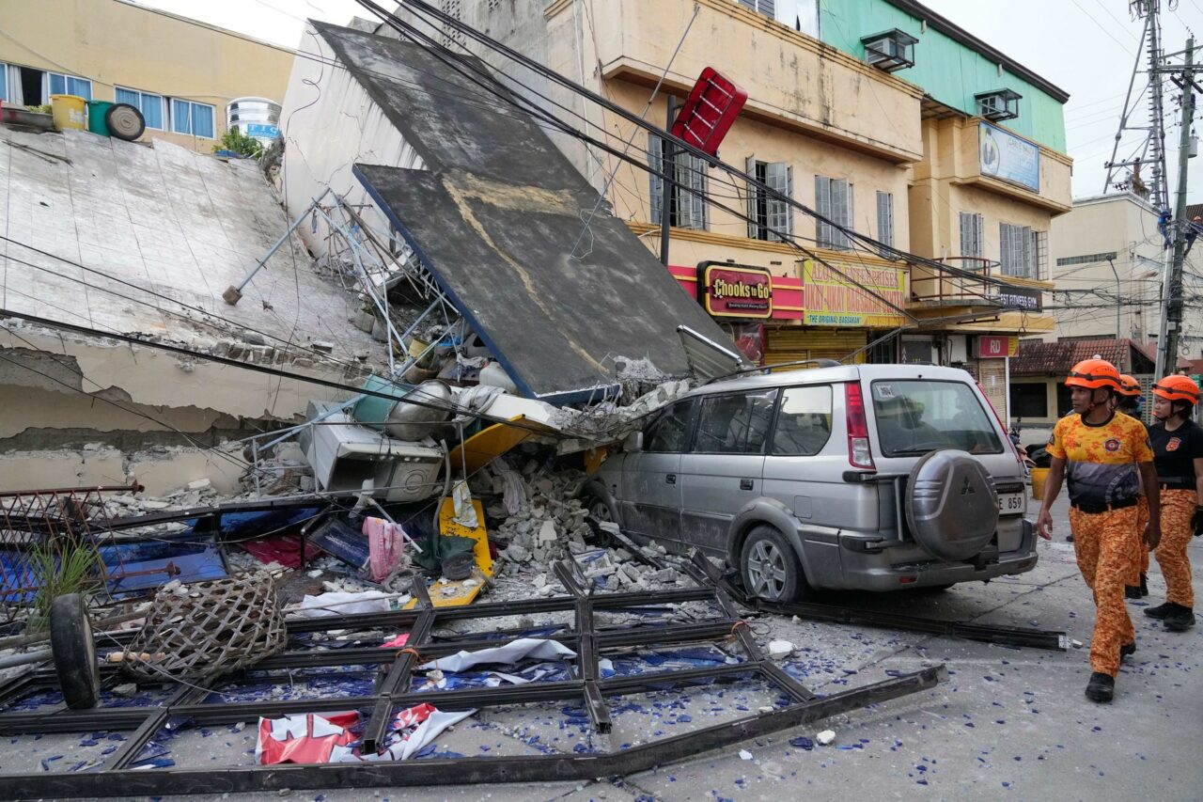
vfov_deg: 53.1
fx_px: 802
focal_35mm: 24
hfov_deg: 73.8
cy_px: 401
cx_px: 602
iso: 3200
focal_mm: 24
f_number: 5.6
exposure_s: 1/1250
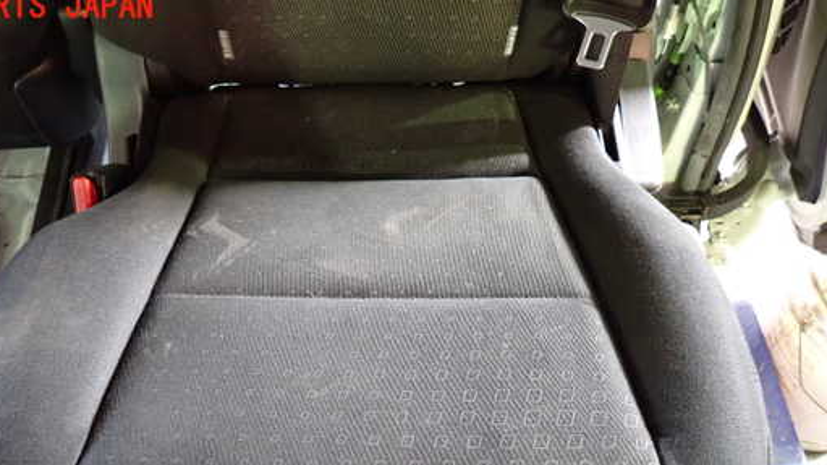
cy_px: 352
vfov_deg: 35.8
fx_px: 701
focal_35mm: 32
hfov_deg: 60.7
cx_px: 345
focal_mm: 4.5
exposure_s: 1/15
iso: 800
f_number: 2
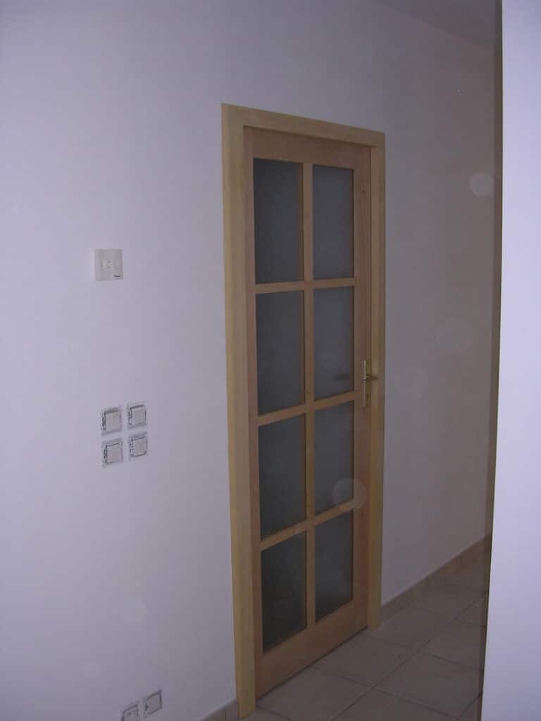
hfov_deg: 37.7
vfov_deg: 49.0
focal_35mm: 38
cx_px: 270
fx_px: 792
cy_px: 360
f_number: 2.8
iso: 100
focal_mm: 5.8
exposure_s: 1/60.1
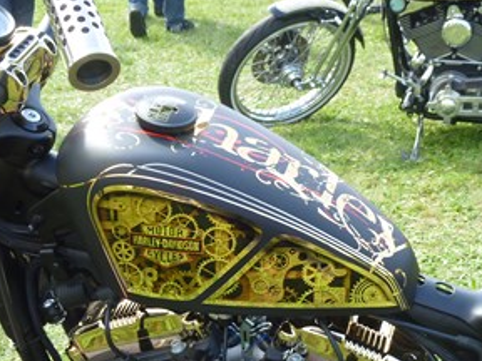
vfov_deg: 19.7
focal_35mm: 74
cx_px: 264
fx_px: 1030
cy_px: 277
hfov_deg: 26.3
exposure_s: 1/60
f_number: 4.1
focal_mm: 7.6
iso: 80
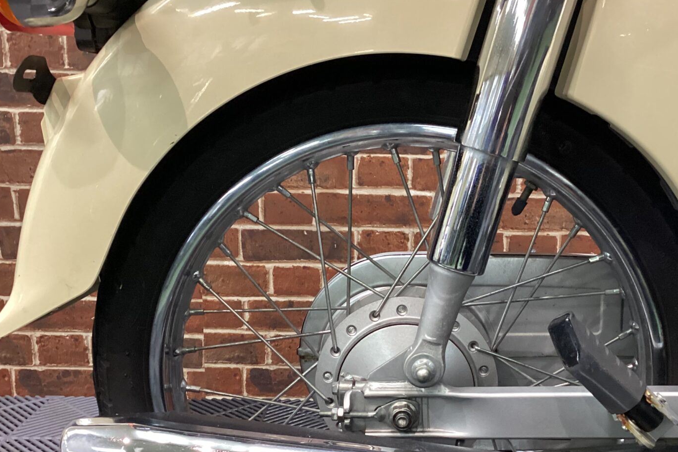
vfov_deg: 29.4
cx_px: 411
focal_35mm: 45
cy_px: 337
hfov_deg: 43.4
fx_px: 847
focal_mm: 3.3
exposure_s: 1/40
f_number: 2.4
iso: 400
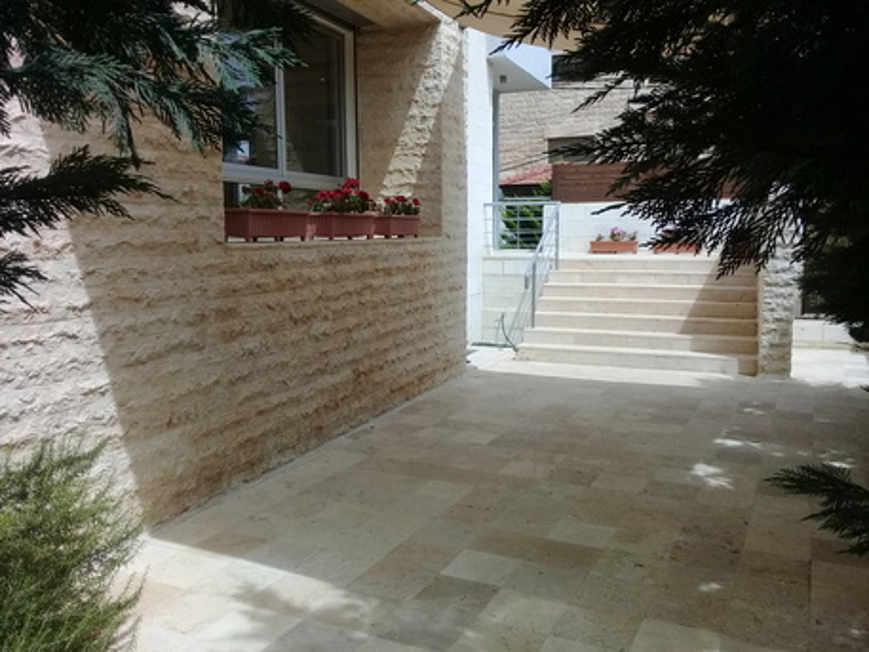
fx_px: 778
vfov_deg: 45.5
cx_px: 434
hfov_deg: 58.3
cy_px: 326
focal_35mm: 31
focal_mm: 3.3
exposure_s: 1/1205
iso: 50
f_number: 2.2
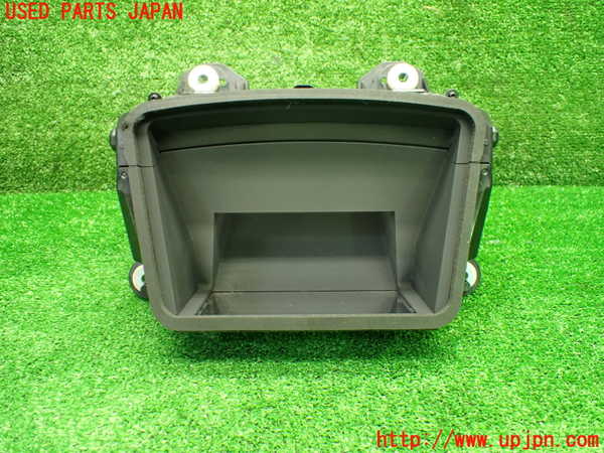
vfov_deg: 46.8
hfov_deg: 60.0
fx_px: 523
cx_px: 302
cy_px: 226
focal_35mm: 30
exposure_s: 1/50
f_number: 2.3
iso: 800
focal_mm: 5.4
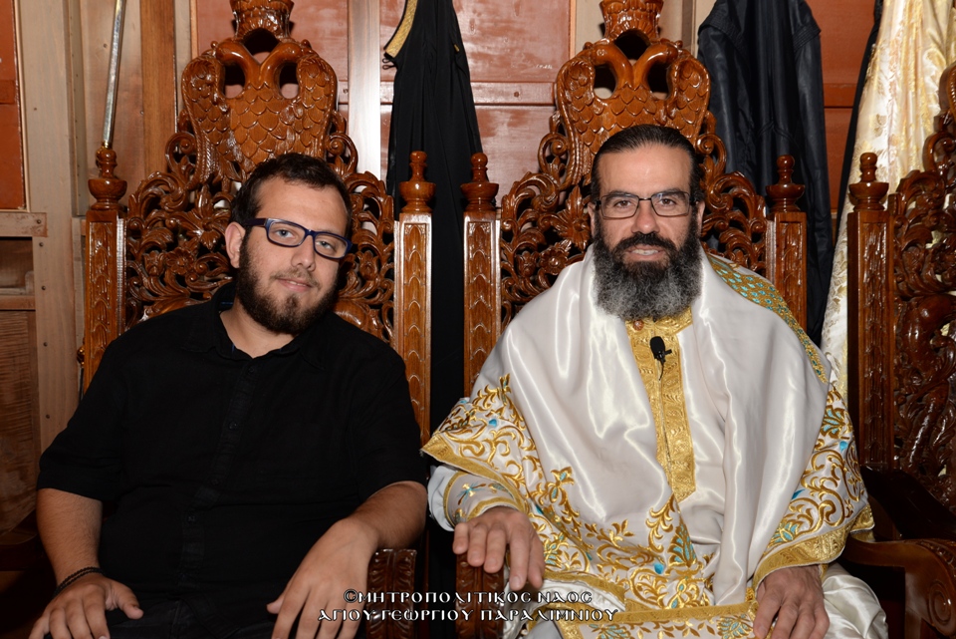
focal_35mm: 42
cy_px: 320
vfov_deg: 31.9
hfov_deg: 46.4
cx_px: 478
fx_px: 1116
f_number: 6.3
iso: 400
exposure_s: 1/60
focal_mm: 42
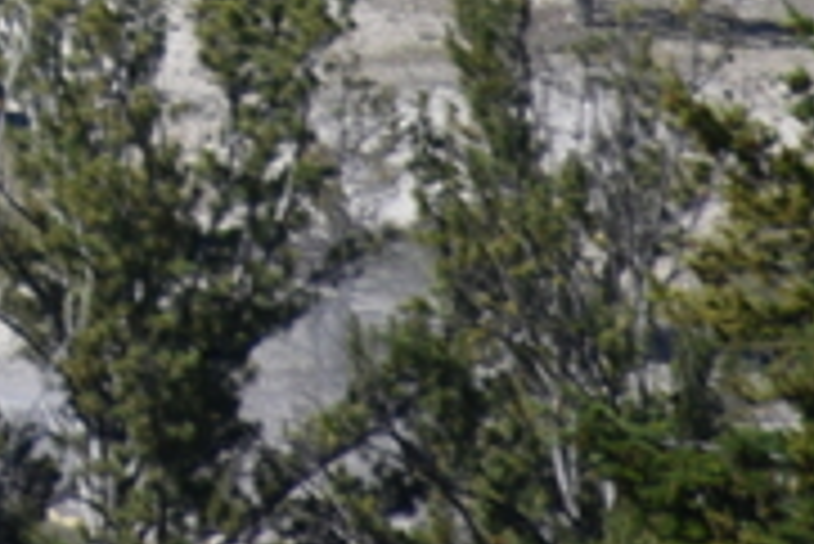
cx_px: -1417
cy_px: -1137
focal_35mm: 2125
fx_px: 48086
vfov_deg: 0.6
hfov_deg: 1.0
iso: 160
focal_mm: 300
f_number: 5.6
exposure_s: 1/640
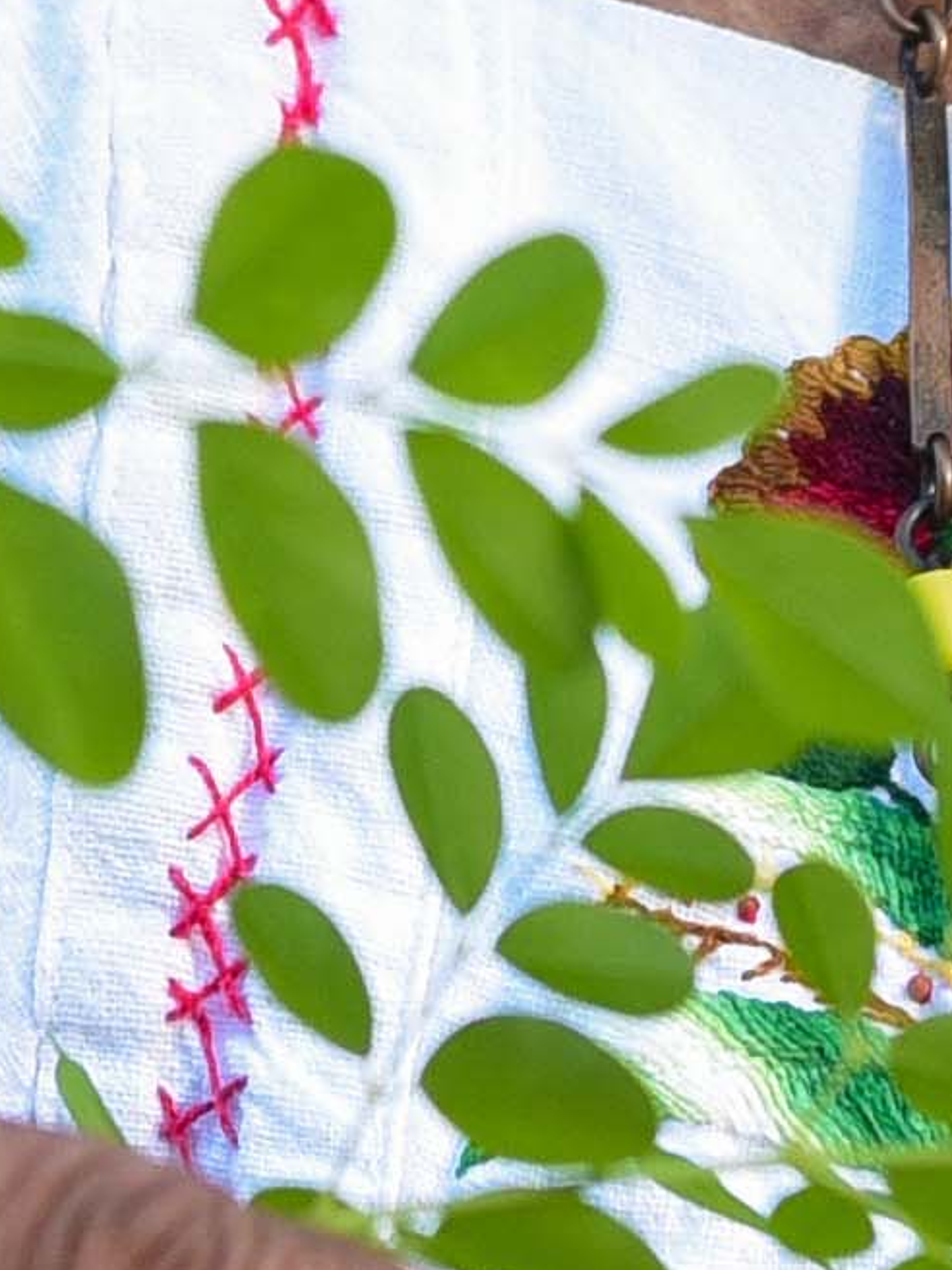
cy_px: -1059
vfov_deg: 4.4
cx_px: 408
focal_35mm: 441
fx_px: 16171
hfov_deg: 3.4
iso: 800
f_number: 4.5
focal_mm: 50
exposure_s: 1/250
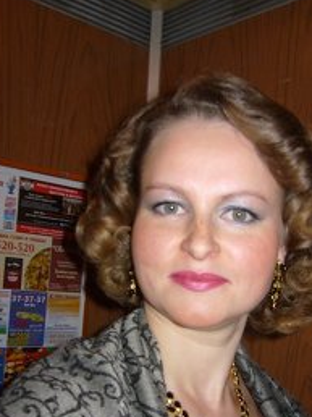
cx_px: 185
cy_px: 254
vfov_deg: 40.3
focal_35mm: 47
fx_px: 566
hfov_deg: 30.8
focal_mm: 5.8
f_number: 2.8
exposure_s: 1/60
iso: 100
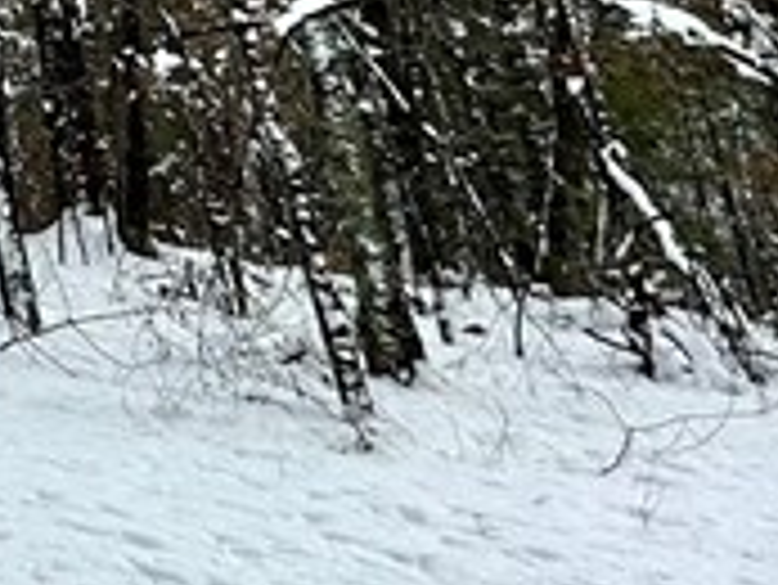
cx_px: -922
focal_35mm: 83
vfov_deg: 14.6
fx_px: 1867
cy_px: -594
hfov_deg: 16.0
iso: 50
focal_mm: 2.22
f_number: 2.2
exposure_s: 1/1575
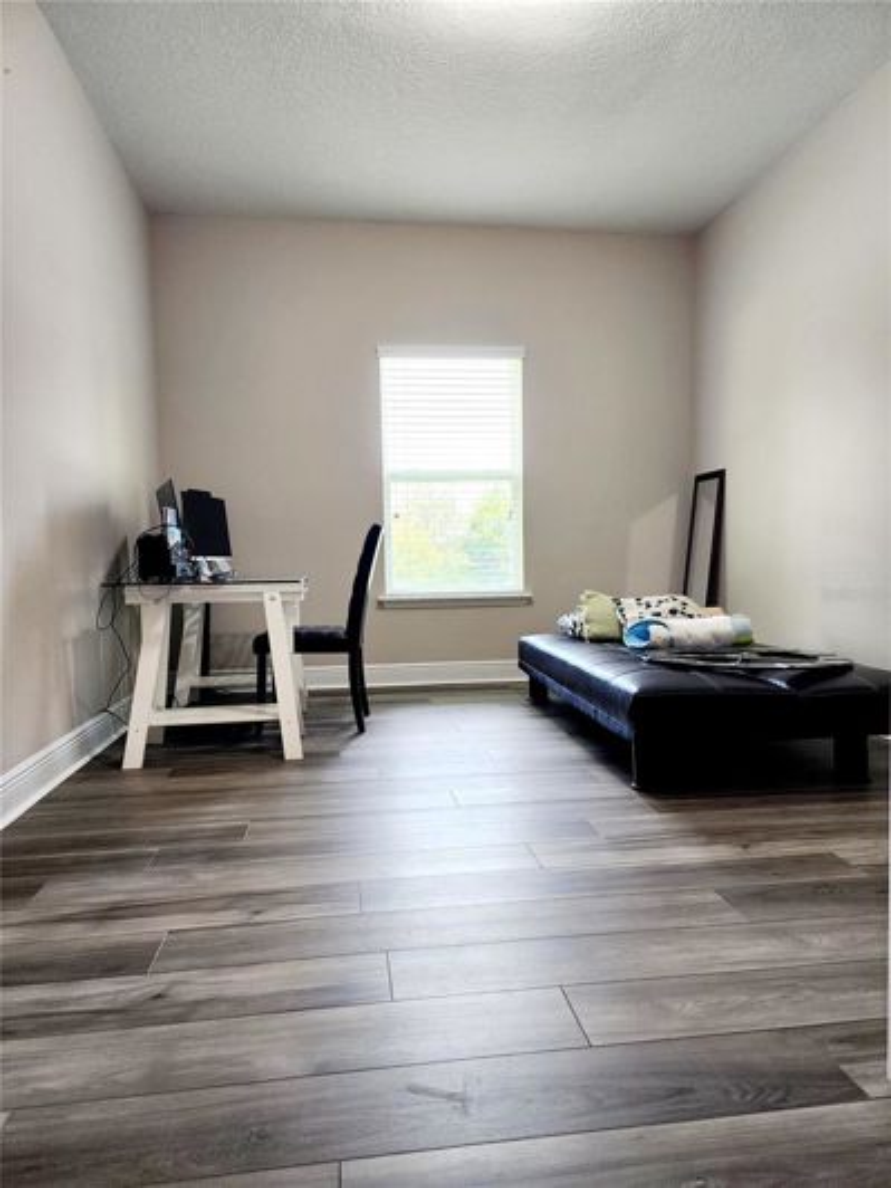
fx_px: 789
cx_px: 446
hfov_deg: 58.9
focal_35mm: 23
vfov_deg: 73.9
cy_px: 594
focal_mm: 6.4
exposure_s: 1/120
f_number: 1.8
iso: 200
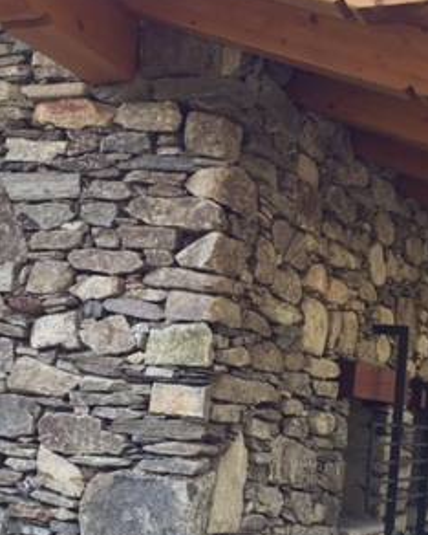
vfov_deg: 30.4
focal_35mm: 62
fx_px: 981
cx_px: 230
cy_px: 328
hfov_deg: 24.6
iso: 32
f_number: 2.2
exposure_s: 1/120
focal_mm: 4.15
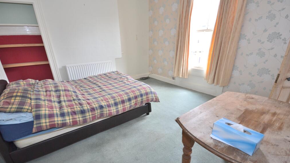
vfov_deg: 66.7
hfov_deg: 99.4
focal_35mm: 16
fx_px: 123
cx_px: 146
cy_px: 93
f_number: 4
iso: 450
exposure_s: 1/60
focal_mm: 10
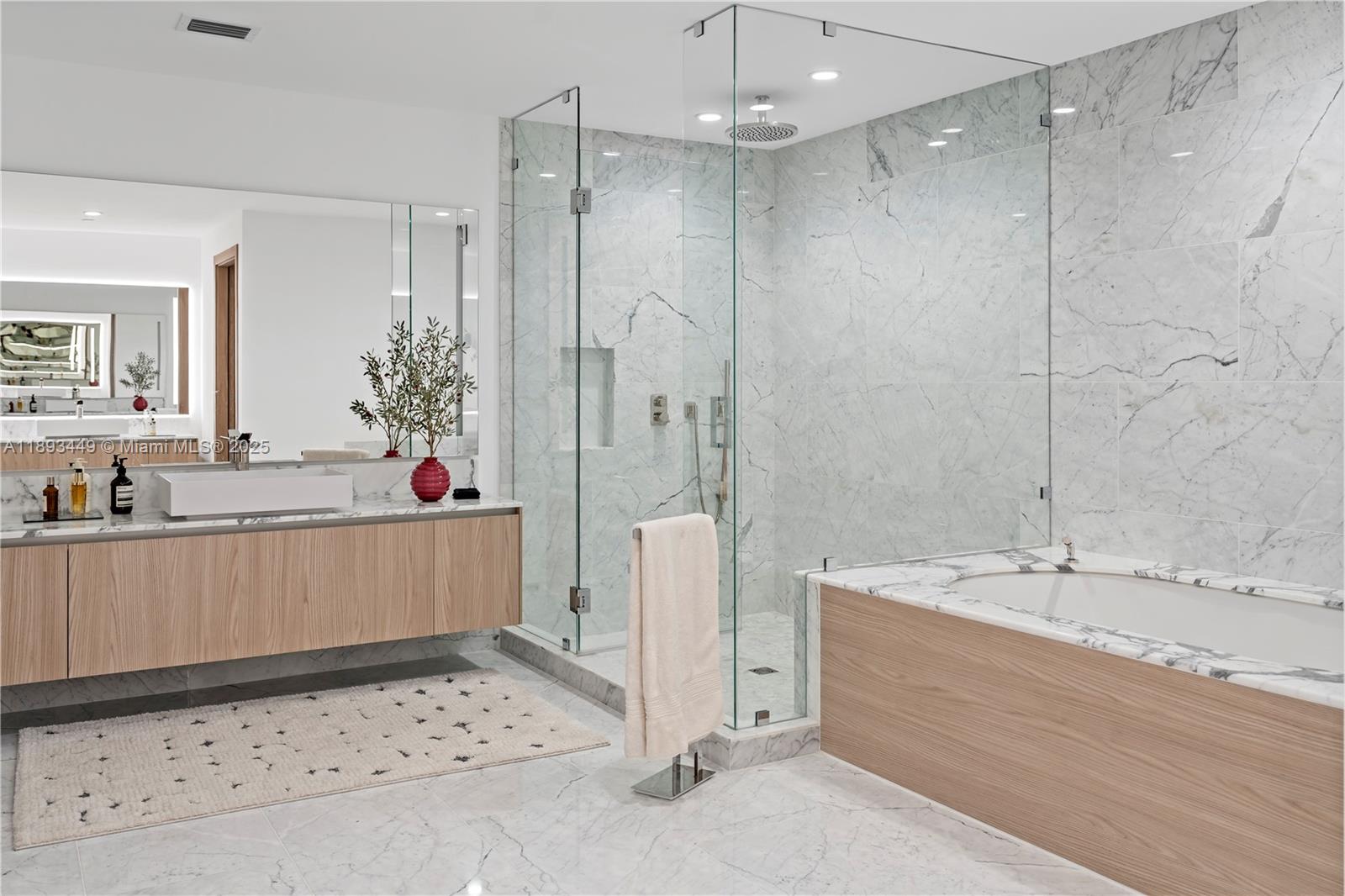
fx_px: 1083
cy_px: 448
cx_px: 672
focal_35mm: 29
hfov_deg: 63.7
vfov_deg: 44.9
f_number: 5.6
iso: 250
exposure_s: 1/10
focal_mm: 29
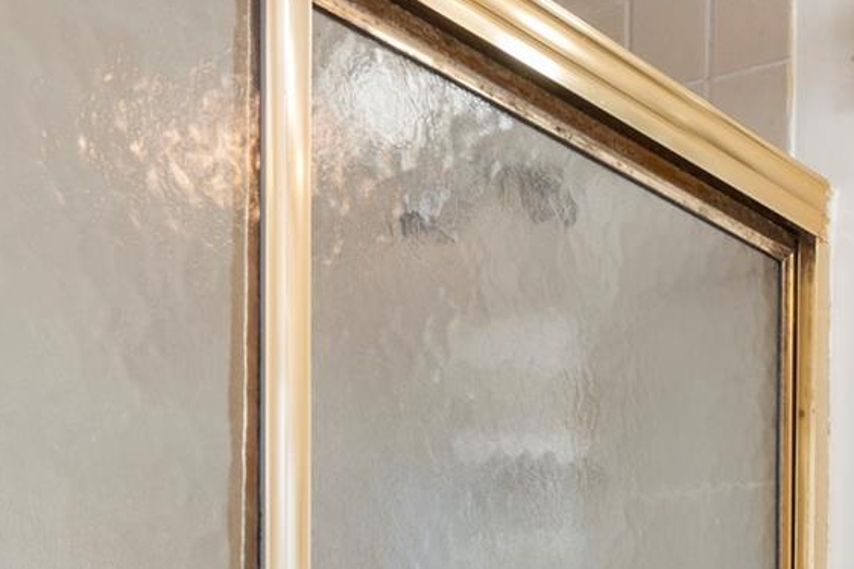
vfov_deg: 18.7
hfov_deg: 26.0
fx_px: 1513
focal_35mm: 64
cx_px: 1159
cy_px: 857
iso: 500
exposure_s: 1/13
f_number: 8
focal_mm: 17.5
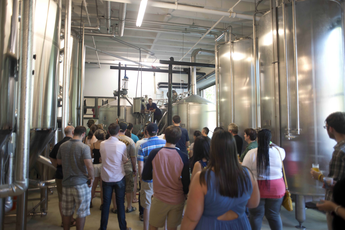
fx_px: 230
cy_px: 115
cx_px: 172
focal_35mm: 24
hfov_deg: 73.7
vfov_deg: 53.2
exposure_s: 1/40
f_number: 5.6
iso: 800
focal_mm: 24
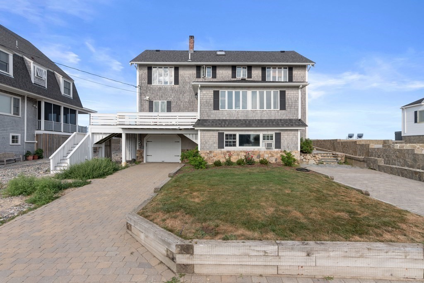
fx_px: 200
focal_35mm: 17
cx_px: 212
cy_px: 142
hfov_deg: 93.2
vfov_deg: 70.5
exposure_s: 1/1000
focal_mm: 17
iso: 320
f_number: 8
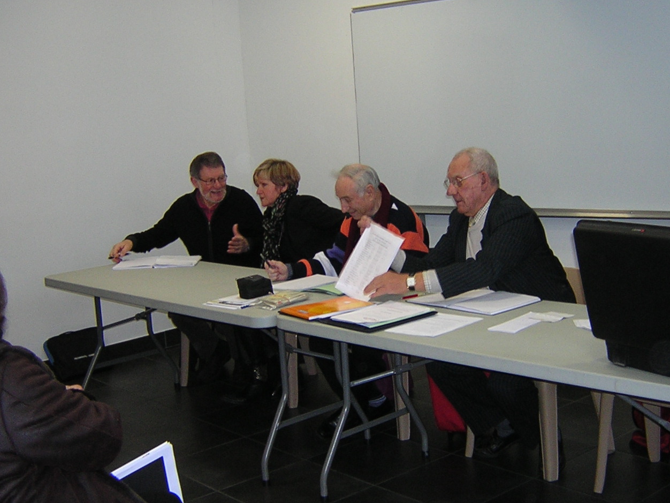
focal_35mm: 46
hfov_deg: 41.1
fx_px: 890
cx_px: 385
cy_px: 235
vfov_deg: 31.5
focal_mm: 4.7
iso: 224
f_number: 2.6
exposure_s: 1/60.1
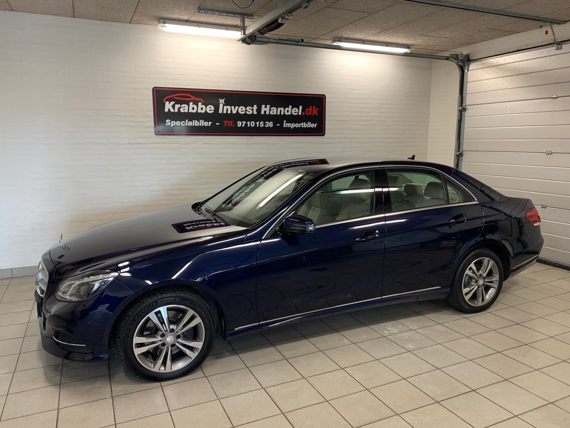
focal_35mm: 26
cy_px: 214
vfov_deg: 53.1
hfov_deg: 67.3
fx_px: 428
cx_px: 285
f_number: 1.8
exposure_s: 1/50
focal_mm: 4.25
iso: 80
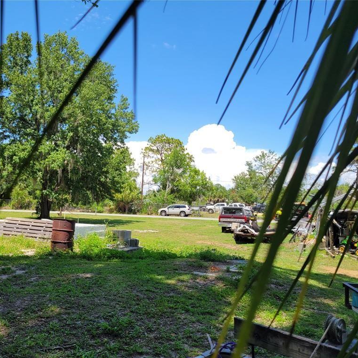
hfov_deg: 52.2
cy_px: 181
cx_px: 147
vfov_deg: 52.5
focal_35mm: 31
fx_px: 363
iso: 40
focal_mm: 5.4
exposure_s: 1/1354
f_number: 1.8
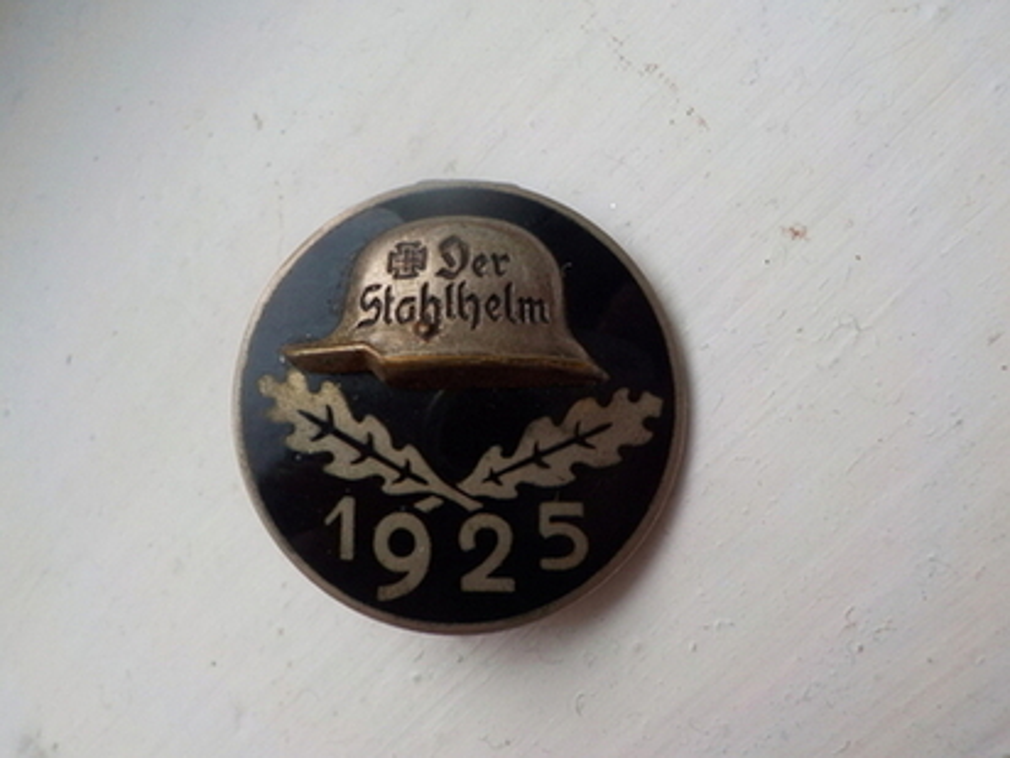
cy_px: 379
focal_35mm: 30
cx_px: 505
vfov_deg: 46.8
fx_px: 875
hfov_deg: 60.0
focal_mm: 4.1
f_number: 3.3
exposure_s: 1/30
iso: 180
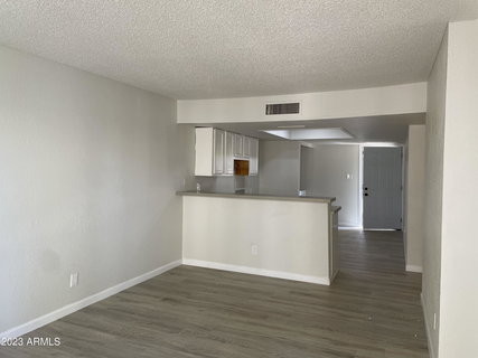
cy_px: 179
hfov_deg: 67.3
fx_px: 359
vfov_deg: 53.0
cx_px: 239
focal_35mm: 26
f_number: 1.6
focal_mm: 4.2
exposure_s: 1/121
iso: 64
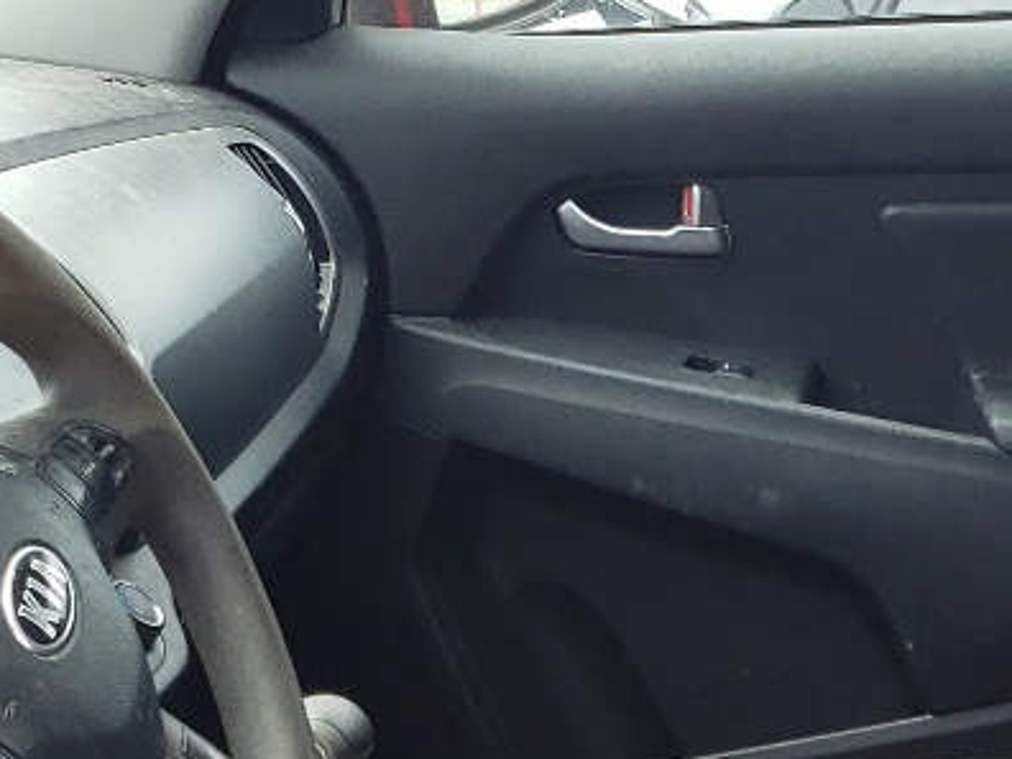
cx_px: 626
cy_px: 1114
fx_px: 3070
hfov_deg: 18.7
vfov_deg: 13.3
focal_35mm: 105
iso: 50
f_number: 1.5
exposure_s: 1/500
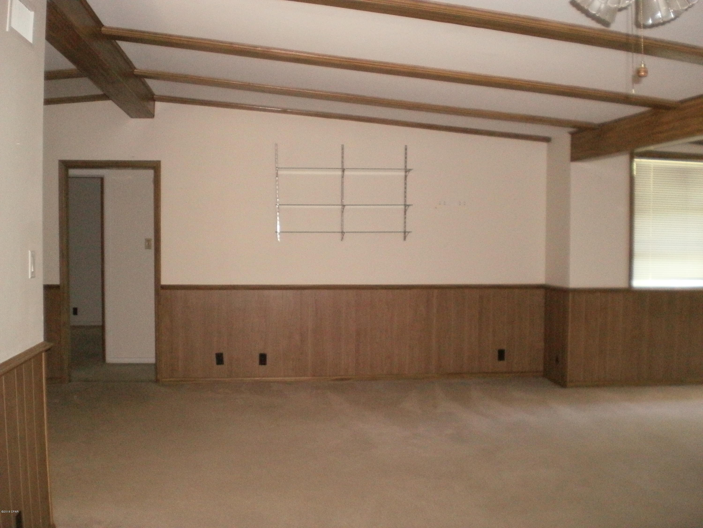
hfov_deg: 51.4
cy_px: 264
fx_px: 731
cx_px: 352
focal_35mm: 36
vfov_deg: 39.7
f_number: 3.1
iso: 500
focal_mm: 6.3
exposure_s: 1/30
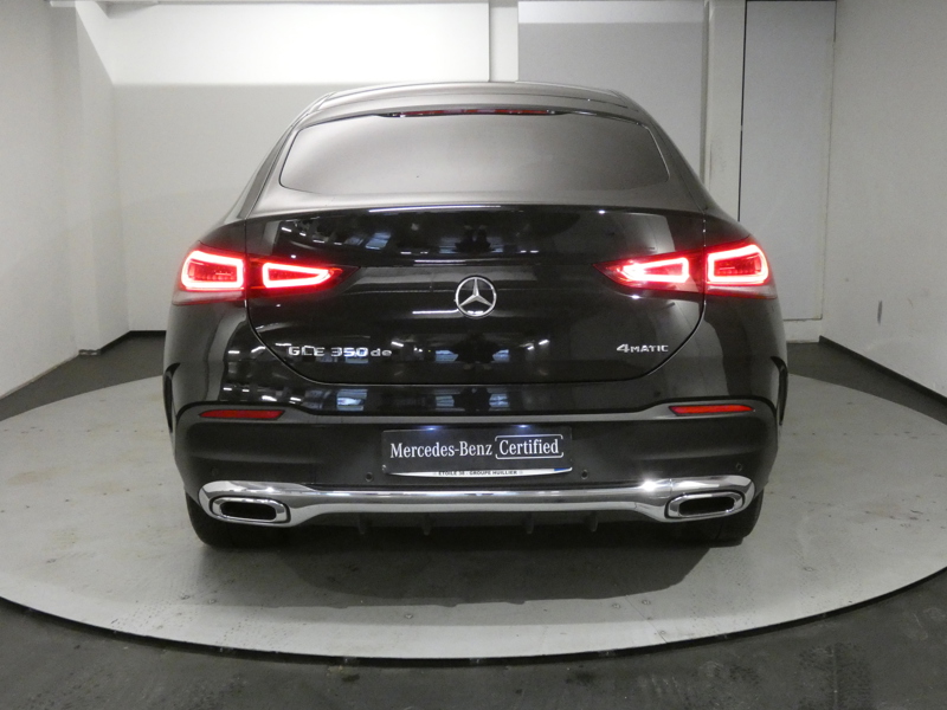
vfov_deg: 36.8
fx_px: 1067
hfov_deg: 47.9
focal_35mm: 39
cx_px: 474
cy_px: 355
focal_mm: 7.1
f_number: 3.6
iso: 1600
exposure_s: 1/80
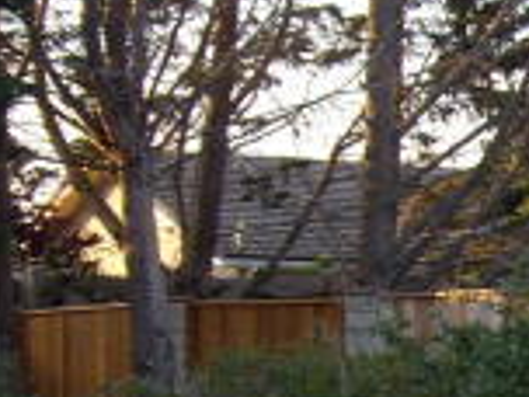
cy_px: 547
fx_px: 3056
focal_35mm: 200
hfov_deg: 9.2
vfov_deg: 7.3
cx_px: 1093
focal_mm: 7.9
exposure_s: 1/160
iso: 100
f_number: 2.8
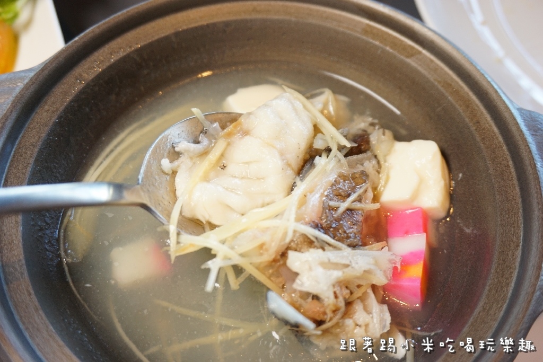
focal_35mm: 38
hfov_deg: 51.3
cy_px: 181
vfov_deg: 35.5
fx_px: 566
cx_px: 272
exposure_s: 1/60
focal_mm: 25
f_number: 4.5
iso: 250
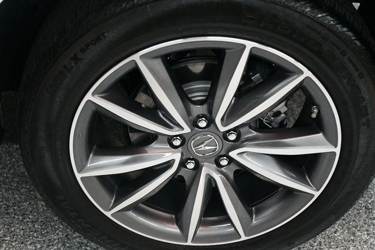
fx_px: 625
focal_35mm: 60
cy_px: 125
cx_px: 188
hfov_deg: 33.4
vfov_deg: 22.6
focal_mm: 40
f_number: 4.5
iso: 3200
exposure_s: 1/100
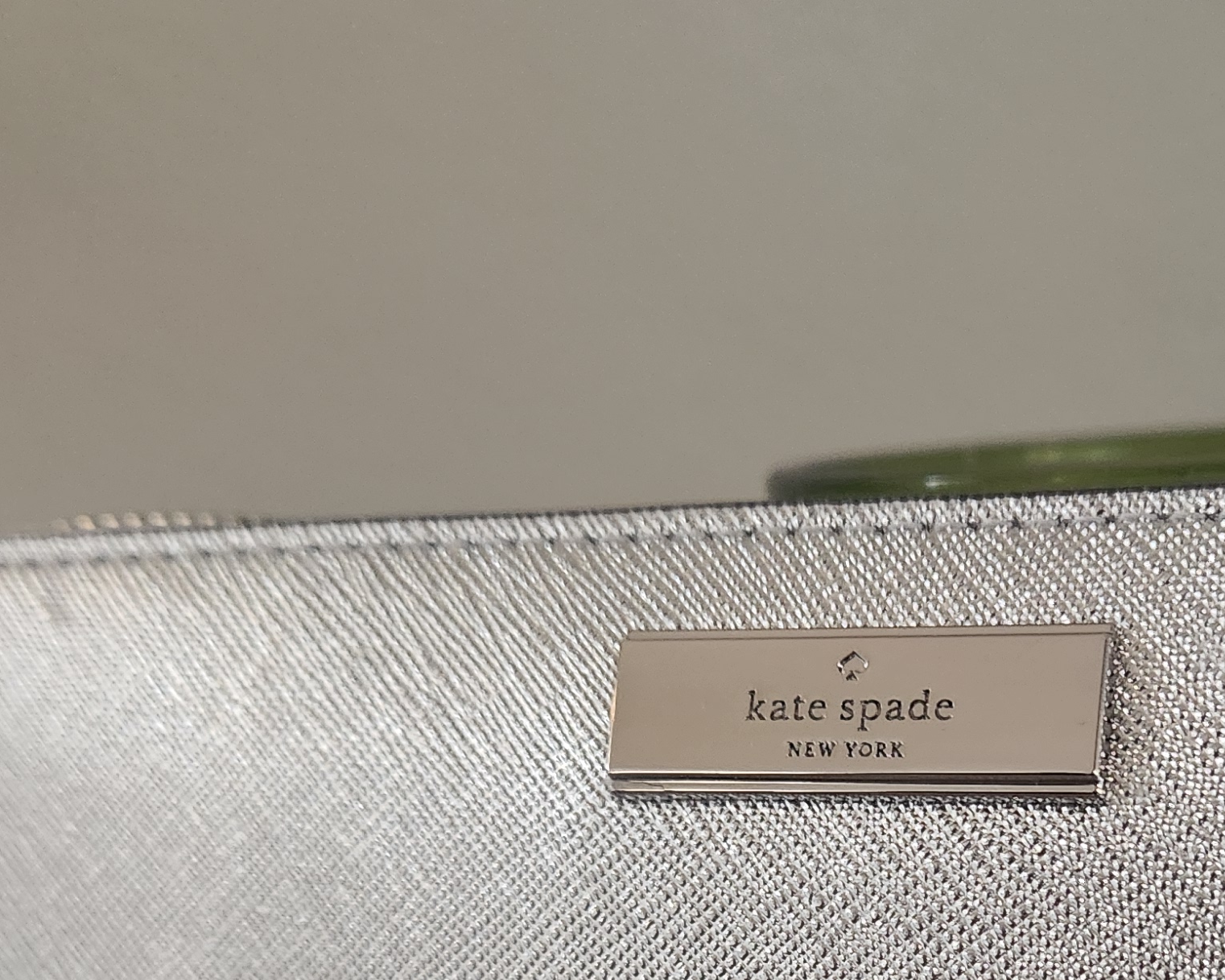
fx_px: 2139
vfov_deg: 23.4
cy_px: 1201
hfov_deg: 31.0
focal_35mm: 59
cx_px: 1003
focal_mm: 5.4
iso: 640
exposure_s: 1/40
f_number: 1.8
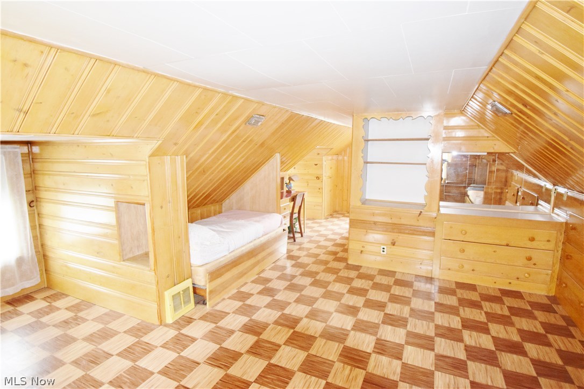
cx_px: 292
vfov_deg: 67.4
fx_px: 292
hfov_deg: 90.0
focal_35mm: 18
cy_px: 194
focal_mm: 12
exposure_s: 1/60
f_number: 3.8
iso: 2000
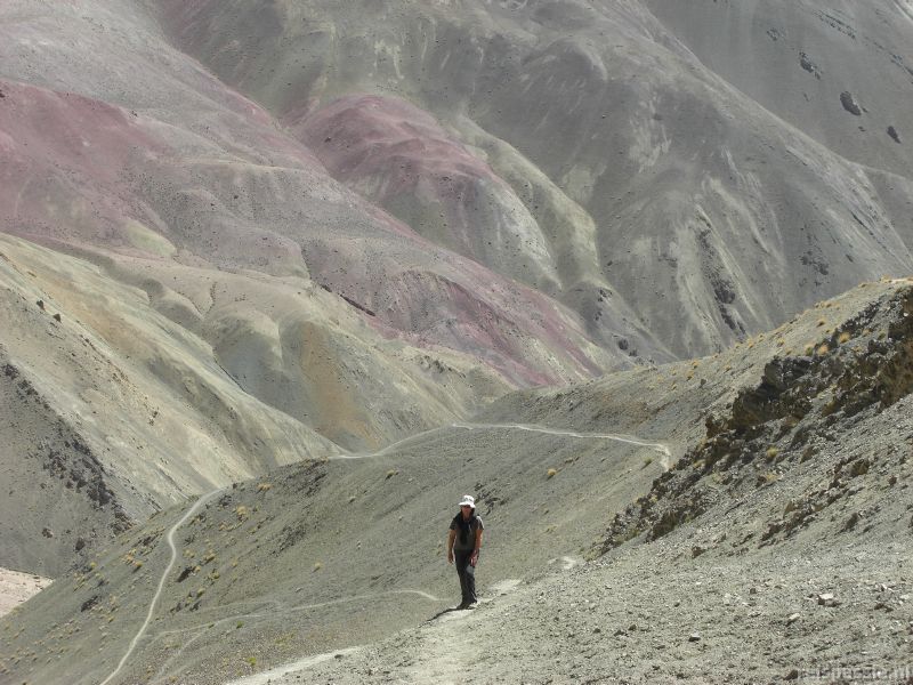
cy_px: 342
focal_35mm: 80
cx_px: 456
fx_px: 2110
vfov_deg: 18.4
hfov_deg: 24.4
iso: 80
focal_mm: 16.6
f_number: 6
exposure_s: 1/320
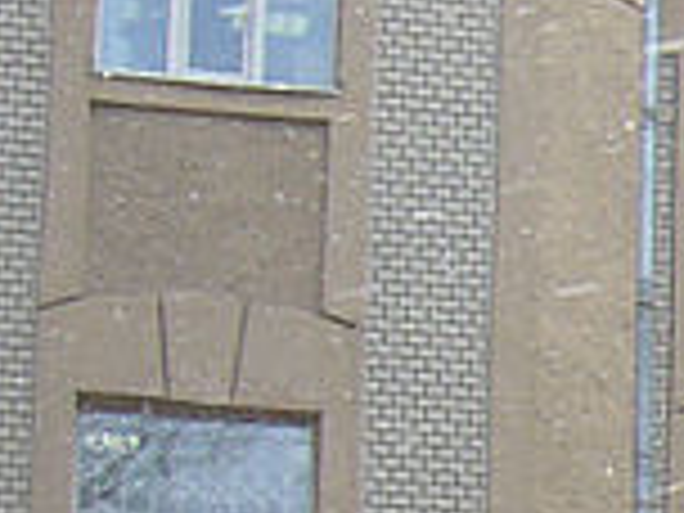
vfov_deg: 7.1
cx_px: 1588
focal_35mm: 207
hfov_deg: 8.8
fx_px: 4090
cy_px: 781
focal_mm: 5.8
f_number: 2.8
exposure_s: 1/250
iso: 80
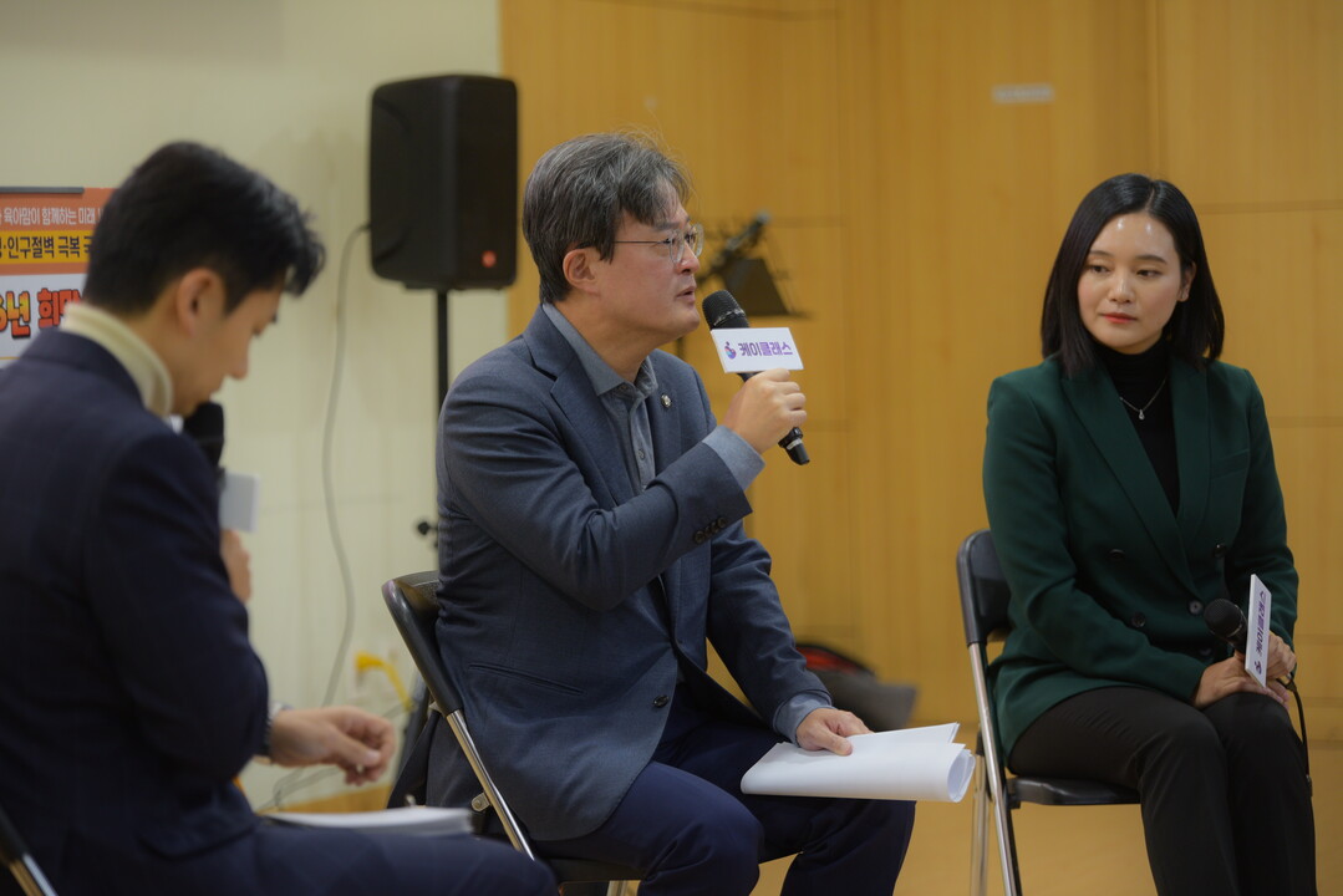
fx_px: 4552
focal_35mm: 122
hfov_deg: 16.8
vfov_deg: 11.2
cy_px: 448
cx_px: 672
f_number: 2.8
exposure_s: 1/160
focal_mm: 122
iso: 500
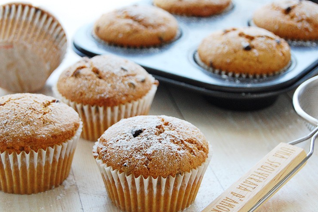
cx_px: 153
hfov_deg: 20.8
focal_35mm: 98
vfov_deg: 13.9
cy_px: 111
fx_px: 865
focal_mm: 48
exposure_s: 1/30
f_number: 5.6
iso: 800
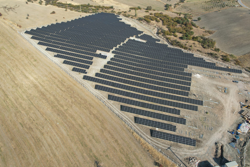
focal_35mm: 24
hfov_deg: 73.6
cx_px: 134
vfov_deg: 53.1
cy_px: 76
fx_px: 167
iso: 100
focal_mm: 8.38
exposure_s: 1/1600
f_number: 2.8
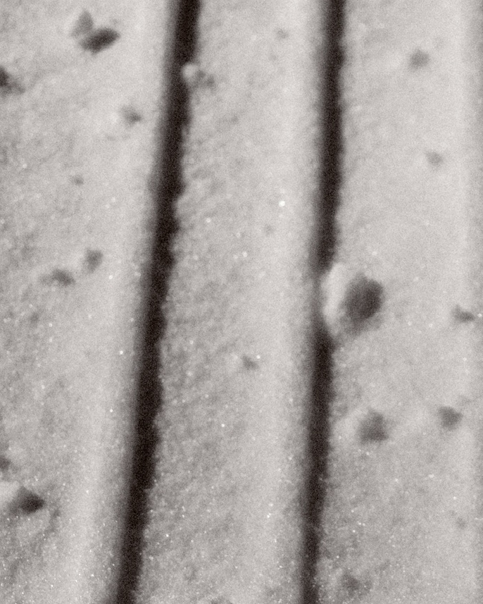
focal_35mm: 126
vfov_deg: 15.3
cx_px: 394
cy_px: 365
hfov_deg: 12.2
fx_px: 2251
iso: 160
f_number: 8
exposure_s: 1/850
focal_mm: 35
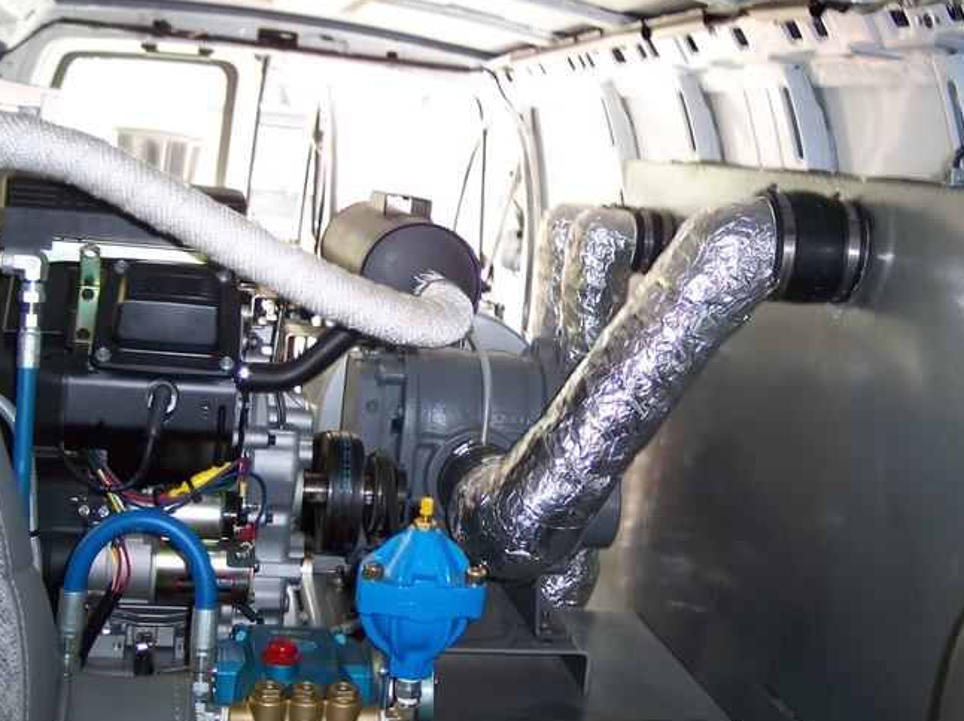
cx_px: 541
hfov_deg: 40.4
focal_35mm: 47
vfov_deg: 30.8
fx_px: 1308
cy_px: 343
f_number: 2.8
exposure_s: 1/30
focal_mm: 8
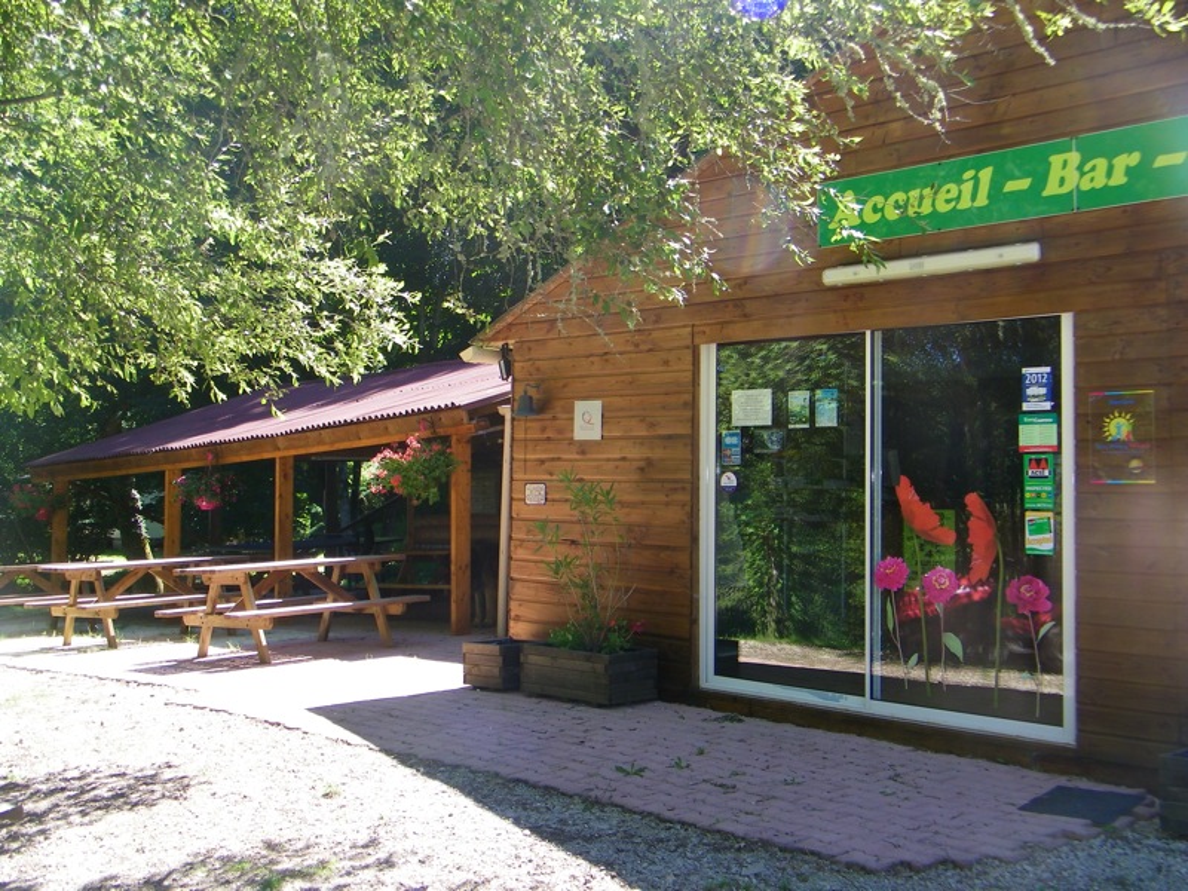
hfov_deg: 47.9
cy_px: 446
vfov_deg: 36.8
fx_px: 1338
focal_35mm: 39
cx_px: 594
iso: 80
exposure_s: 1/125
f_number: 3.8
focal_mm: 7
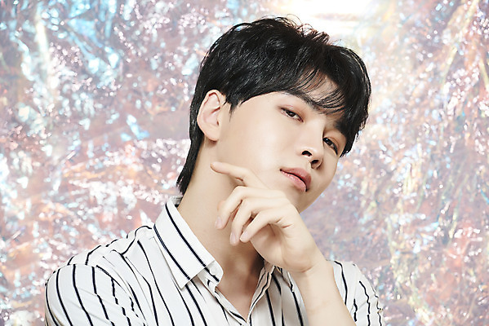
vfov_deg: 8.9
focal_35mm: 155
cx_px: 244
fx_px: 2106
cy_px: 163
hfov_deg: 13.2
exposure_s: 1/125
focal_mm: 155
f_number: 5.6
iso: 64
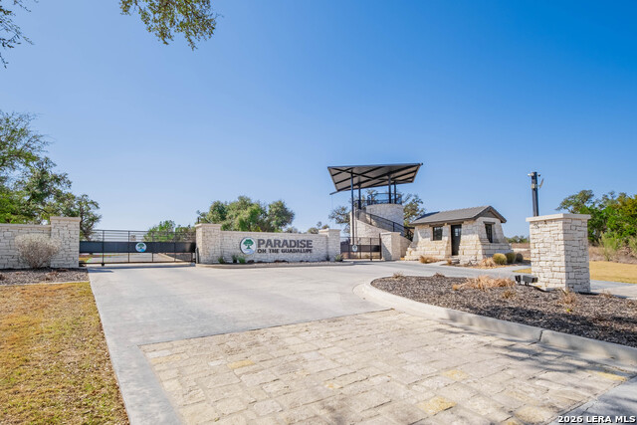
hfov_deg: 104.2
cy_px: 212
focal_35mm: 14
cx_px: 318
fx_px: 248
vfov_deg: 81.2
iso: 125
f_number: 7.1
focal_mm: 9
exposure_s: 1/200
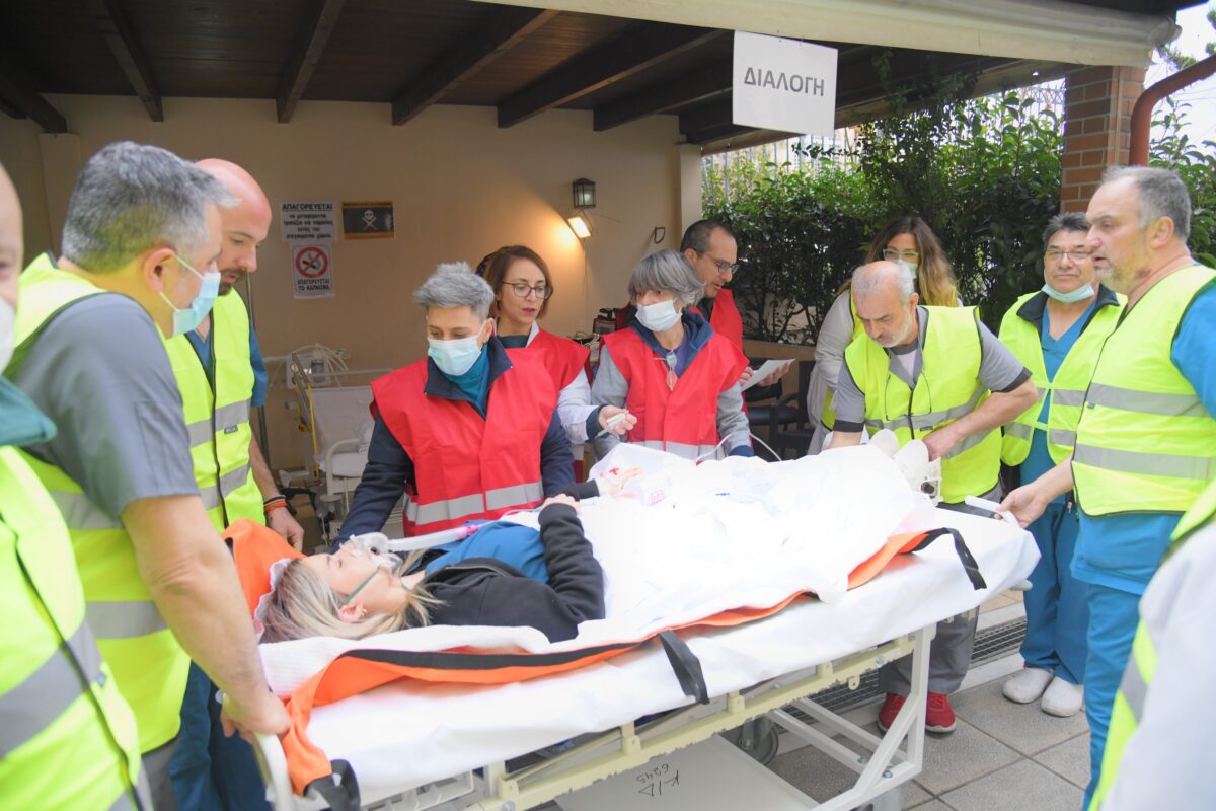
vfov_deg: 53.1
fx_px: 811
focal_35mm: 24
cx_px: 608
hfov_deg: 73.7
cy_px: 406
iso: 1600
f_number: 4
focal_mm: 24
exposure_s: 1/1250
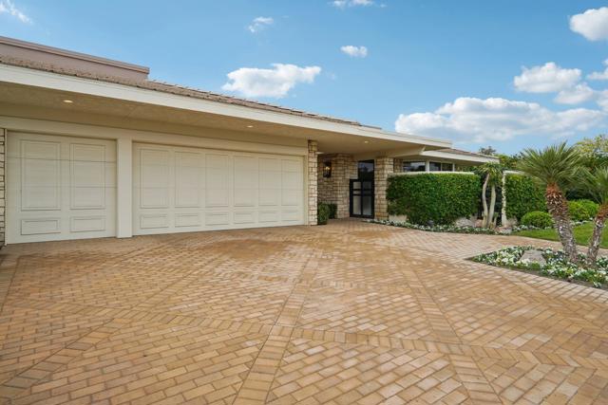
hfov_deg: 86.9
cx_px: 304
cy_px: 202
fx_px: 321
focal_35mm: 19
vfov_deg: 64.6
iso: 100
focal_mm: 19
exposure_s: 1/160
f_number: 8
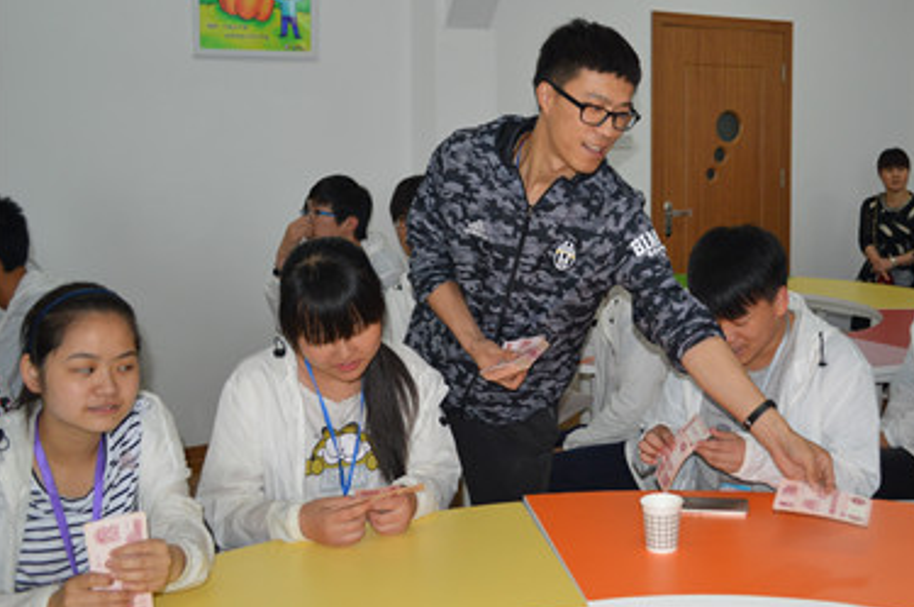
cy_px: 222
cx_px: 600
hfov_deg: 44.0
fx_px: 1116
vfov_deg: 30.3
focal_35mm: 44
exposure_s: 1/60
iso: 450
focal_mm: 22
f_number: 3.8
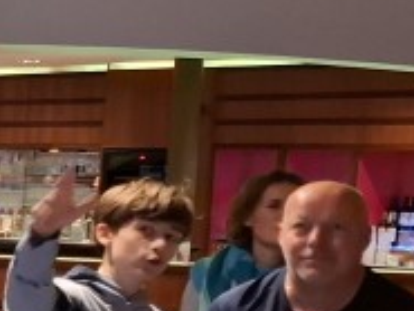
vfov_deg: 11.6
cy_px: 304
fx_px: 1520
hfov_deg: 11.4
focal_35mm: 127
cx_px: -721
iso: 400
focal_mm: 5.54
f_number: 1.8
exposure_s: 1/33
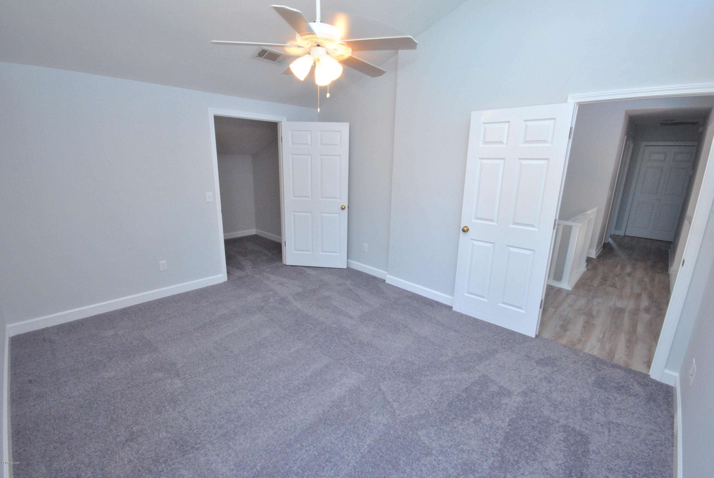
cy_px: 239
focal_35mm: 15
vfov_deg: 77.5
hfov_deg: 100.3
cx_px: 357
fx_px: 298
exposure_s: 1/10
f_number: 16
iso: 800
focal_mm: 10
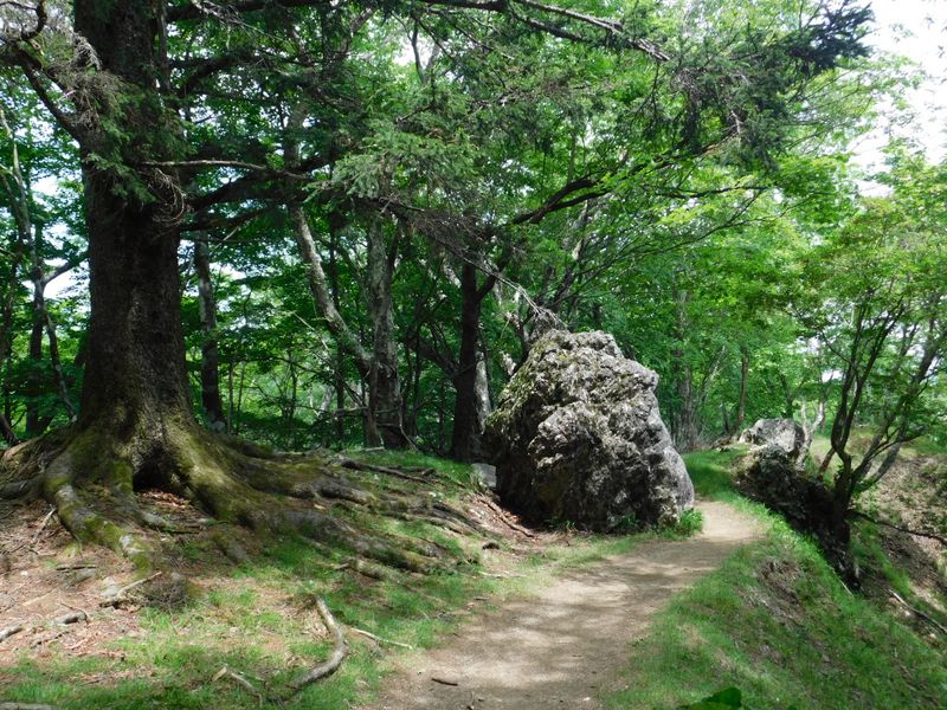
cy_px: 355
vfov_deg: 39.7
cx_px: 474
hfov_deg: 51.4
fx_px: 985
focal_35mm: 36
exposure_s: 1/200
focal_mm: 6.3
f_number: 3.5
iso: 125
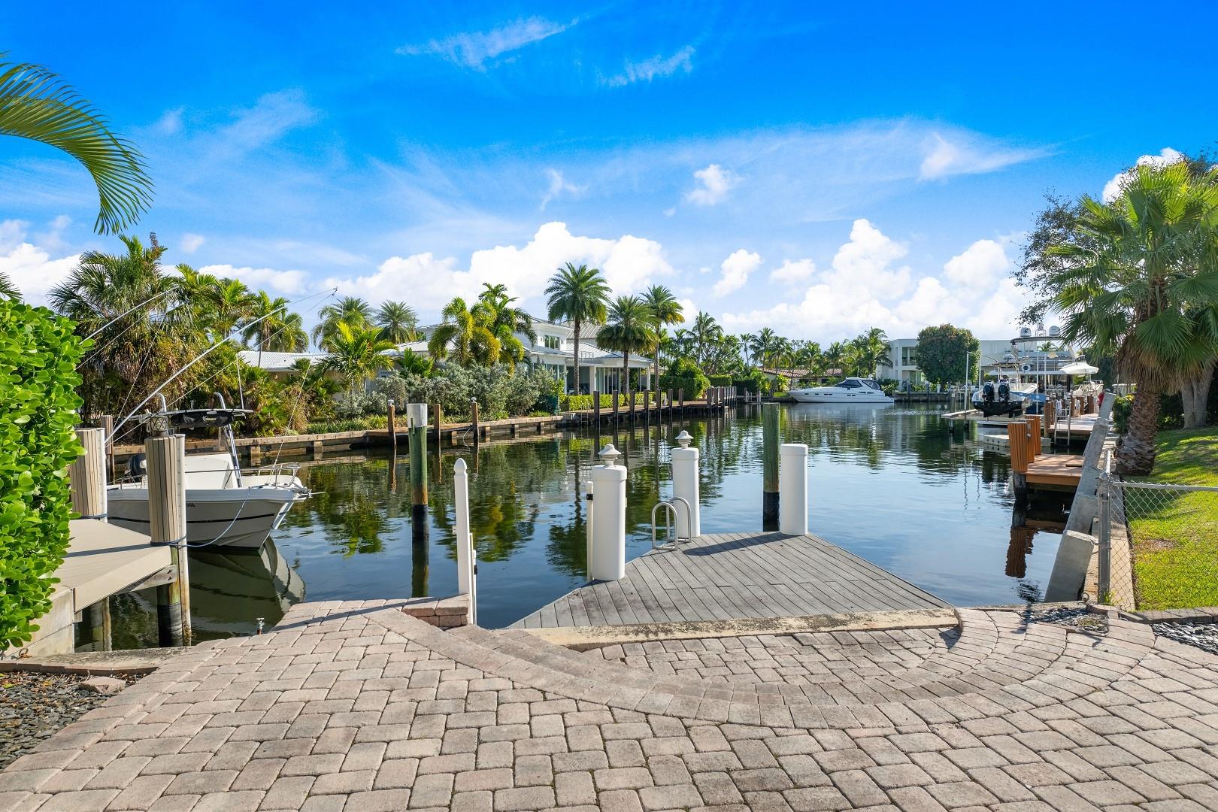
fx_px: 677
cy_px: 406
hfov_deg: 84.0
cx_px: 609
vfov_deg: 61.9
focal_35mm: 20
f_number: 8
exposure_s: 1/1000
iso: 320
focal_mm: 20
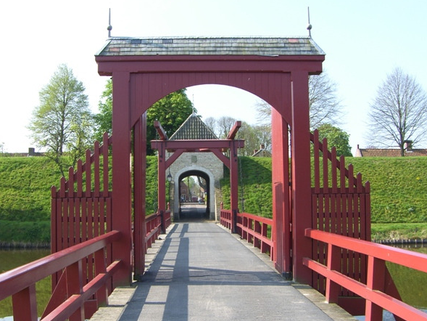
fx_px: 469
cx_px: 194
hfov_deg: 48.9
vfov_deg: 37.6
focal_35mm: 38
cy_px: 185
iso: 50
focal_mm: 7.4
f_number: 5.6
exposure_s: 1/160
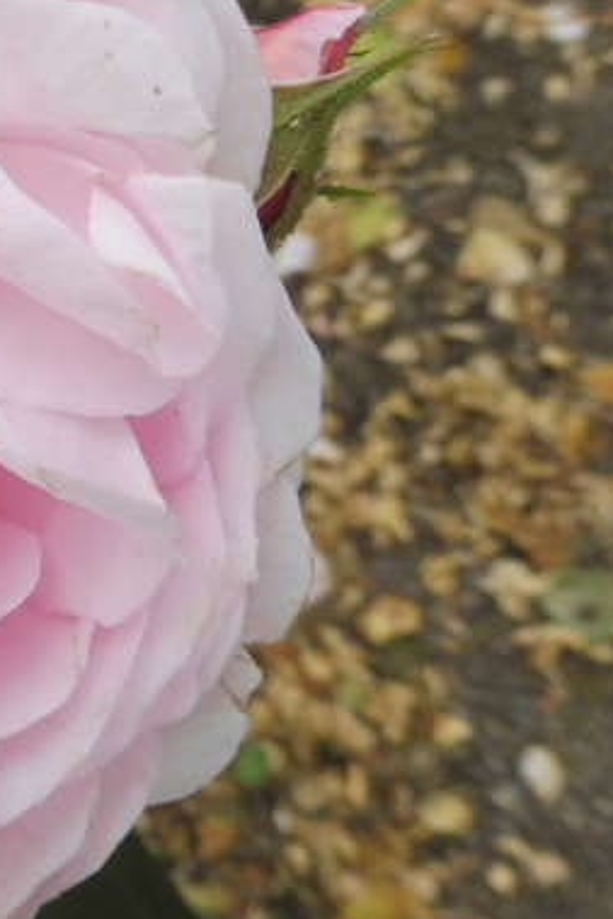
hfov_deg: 20.6
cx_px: -225
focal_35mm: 59
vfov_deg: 33.7
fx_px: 1505
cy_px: 325
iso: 100
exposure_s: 1/200
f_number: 4
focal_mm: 4.3
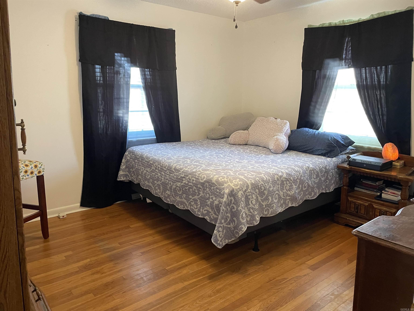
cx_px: 207
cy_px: 156
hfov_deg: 67.3
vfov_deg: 53.1
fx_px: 311
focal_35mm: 26
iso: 400
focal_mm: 4.2
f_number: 1.6
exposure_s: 1/40
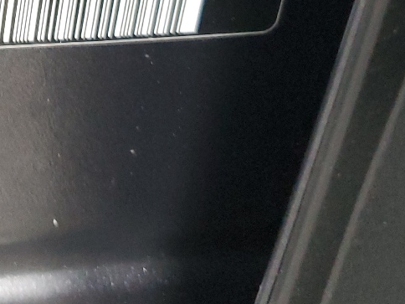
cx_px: -100
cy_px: -160
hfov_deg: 21.0
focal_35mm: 86
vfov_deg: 15.7
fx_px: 1006
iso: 255
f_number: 1.5
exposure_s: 1/60.2
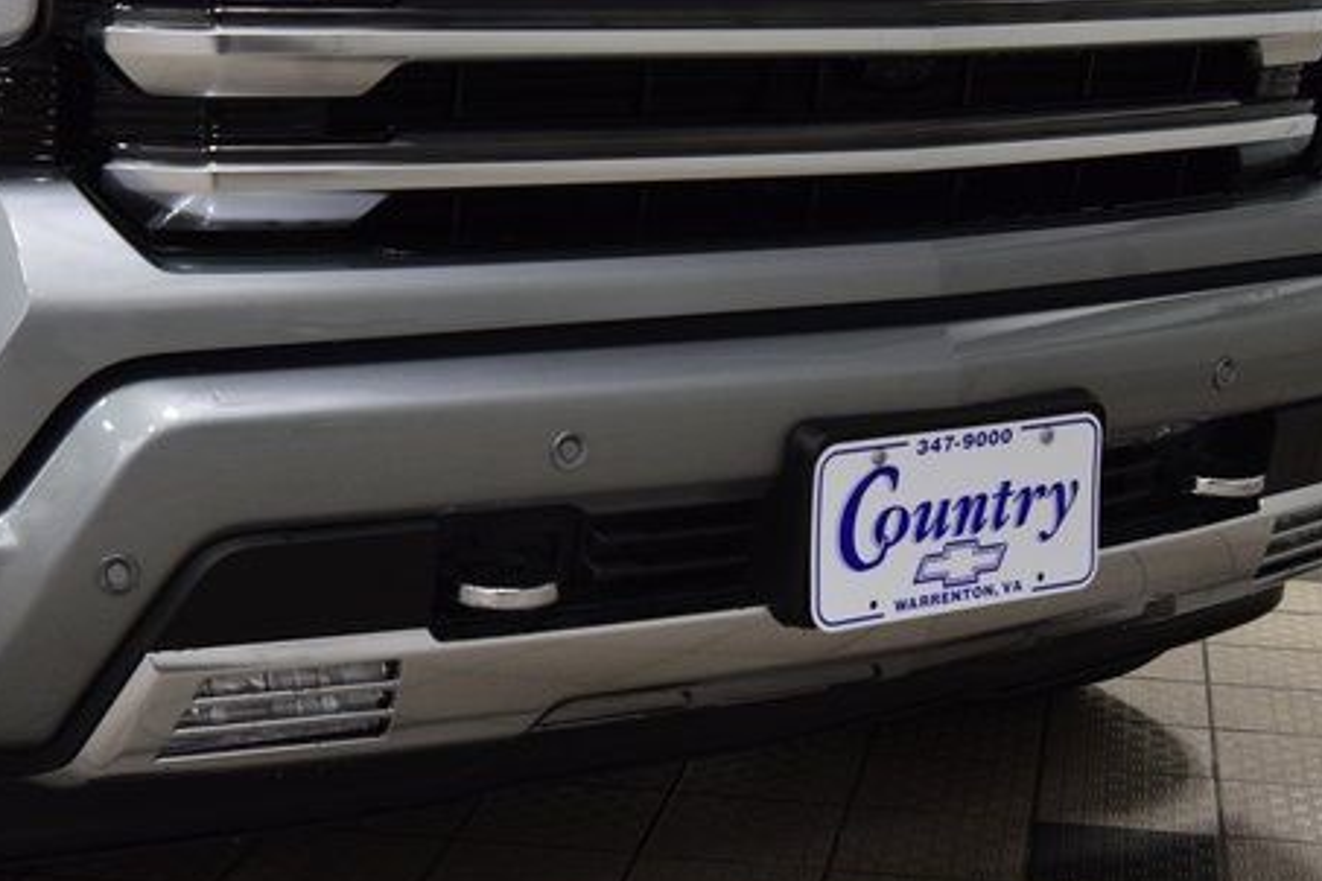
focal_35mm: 72
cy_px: 328
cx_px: 543
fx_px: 2644
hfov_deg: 28.0
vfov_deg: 18.9
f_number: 7.1
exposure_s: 1/60
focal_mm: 34
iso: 1600
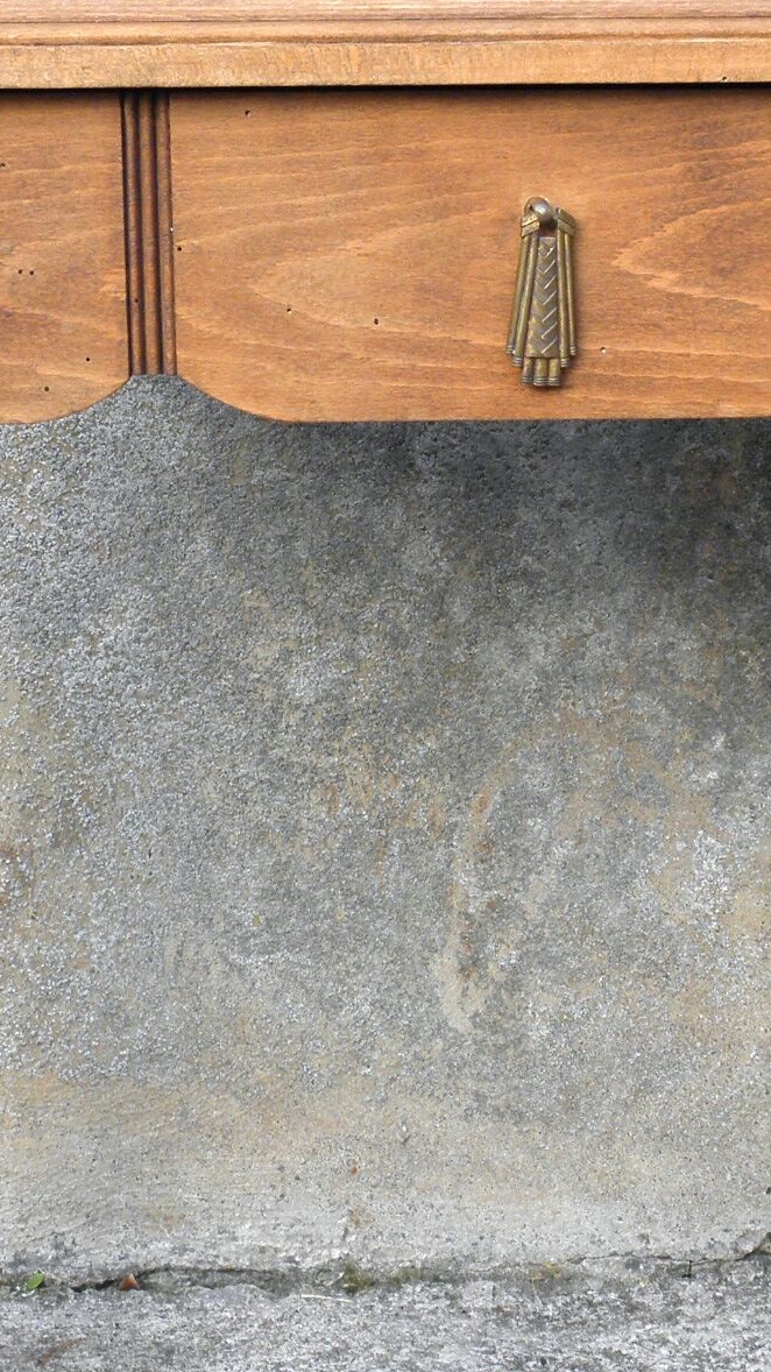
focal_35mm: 90
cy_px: 572
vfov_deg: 23.6
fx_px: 3273
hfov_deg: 13.4
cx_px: 532
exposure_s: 1/40
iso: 100
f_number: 3.7
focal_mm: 6.8
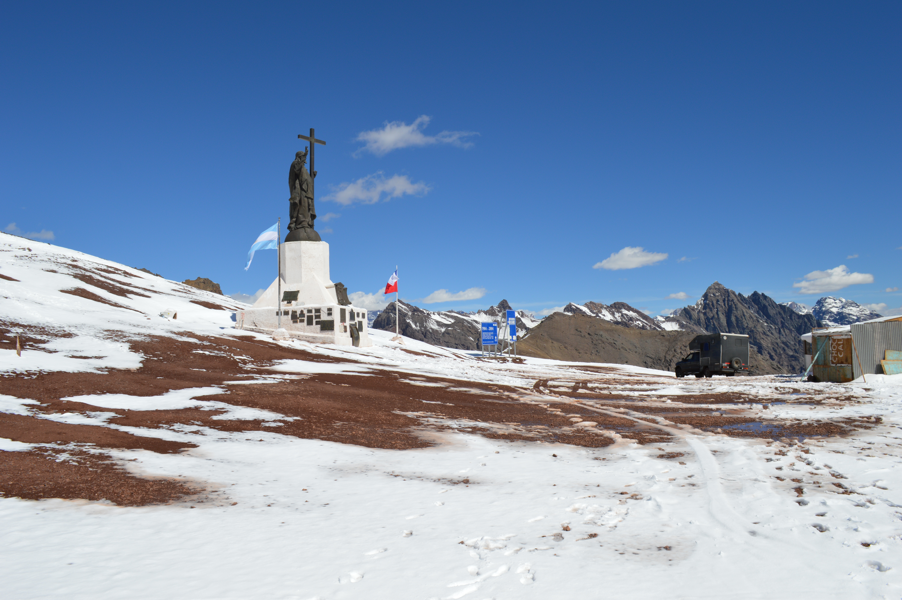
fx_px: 676
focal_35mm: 27
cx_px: 451
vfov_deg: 47.8
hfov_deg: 67.4
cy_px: 300
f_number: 9
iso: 100
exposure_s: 1/320
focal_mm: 18
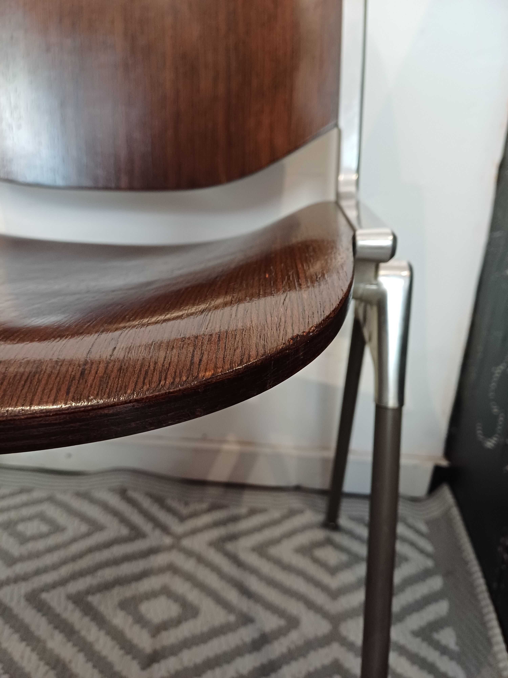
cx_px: 254
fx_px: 489
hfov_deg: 54.9
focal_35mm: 25
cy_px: 339
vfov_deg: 69.4
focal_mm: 4.65
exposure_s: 1/33.3
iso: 400
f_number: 1.8
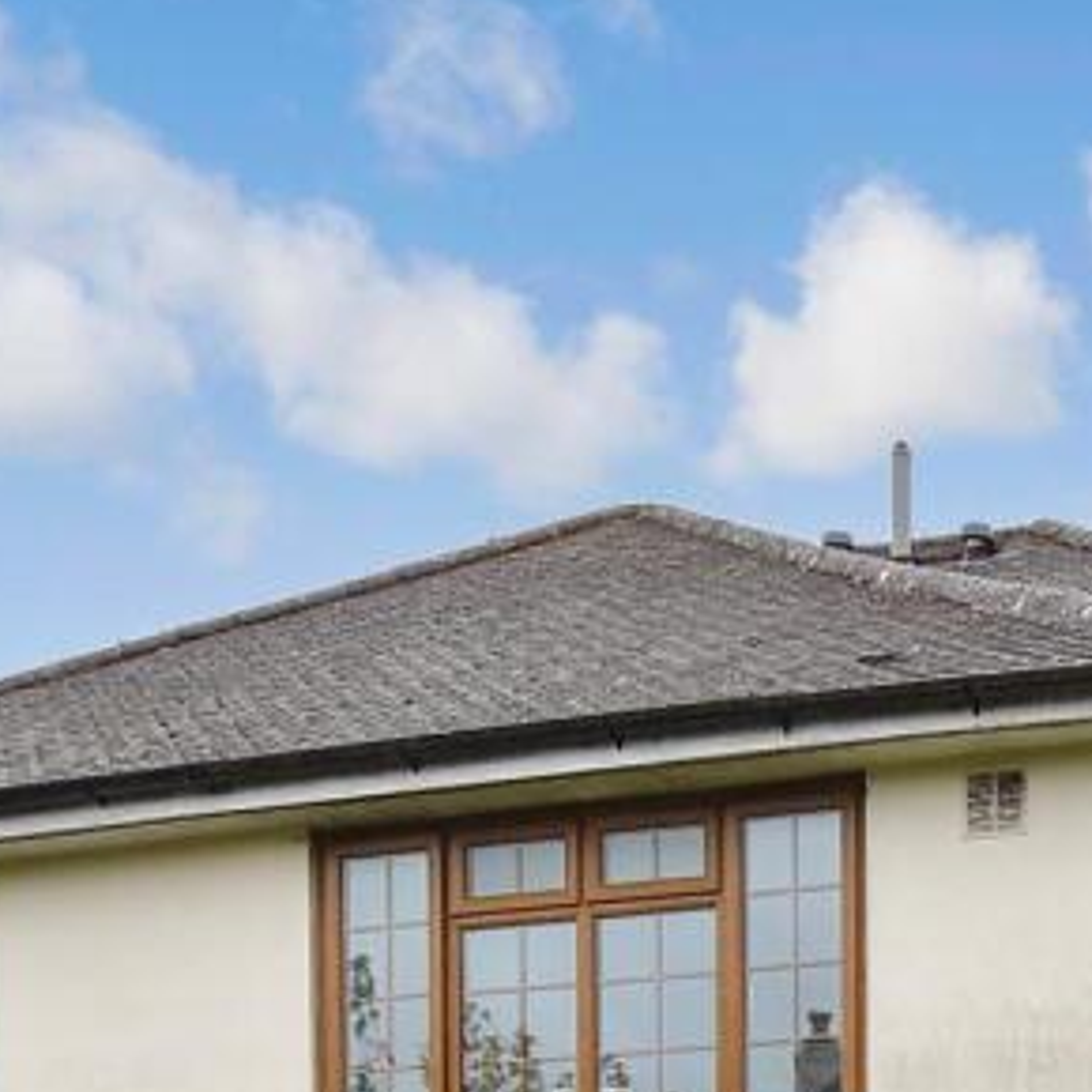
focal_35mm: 45
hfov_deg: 37.5
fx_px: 1606
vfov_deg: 32.1
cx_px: 636
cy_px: 1260
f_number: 8
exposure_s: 1/15
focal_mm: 10
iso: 160
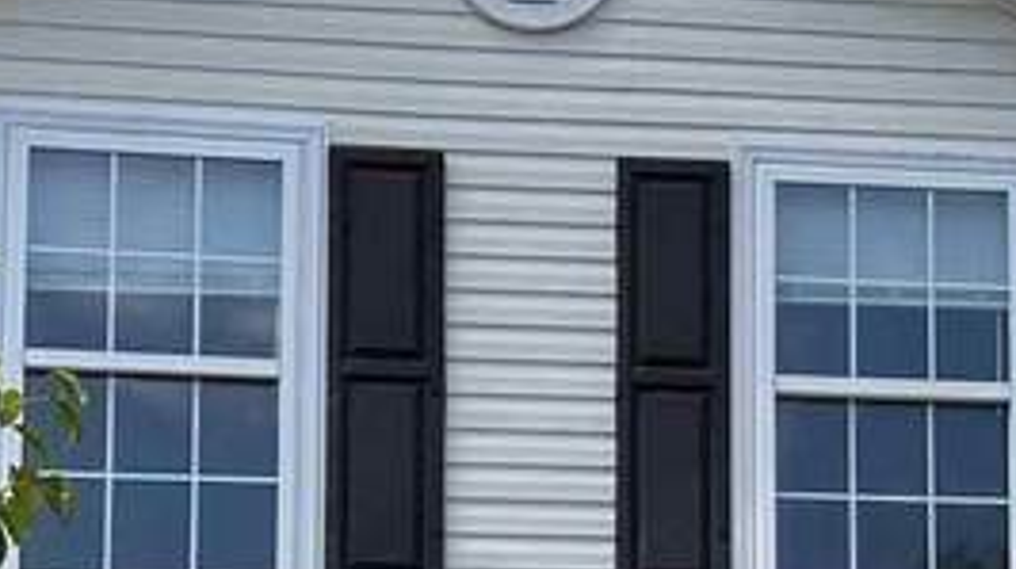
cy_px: 794
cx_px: 936
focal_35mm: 126
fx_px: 3391
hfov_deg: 16.8
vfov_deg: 9.4
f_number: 1.78
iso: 80
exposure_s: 1/4016
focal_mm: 6.86
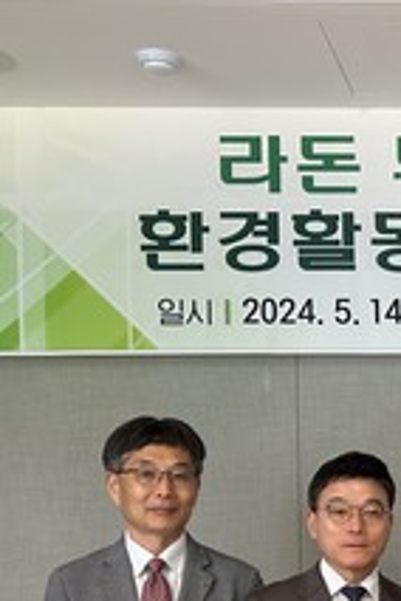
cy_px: 590
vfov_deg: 25.4
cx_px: 666
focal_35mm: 76
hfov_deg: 15.9
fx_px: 1270
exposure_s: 1/120
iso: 125
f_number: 1.5
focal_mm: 5.7
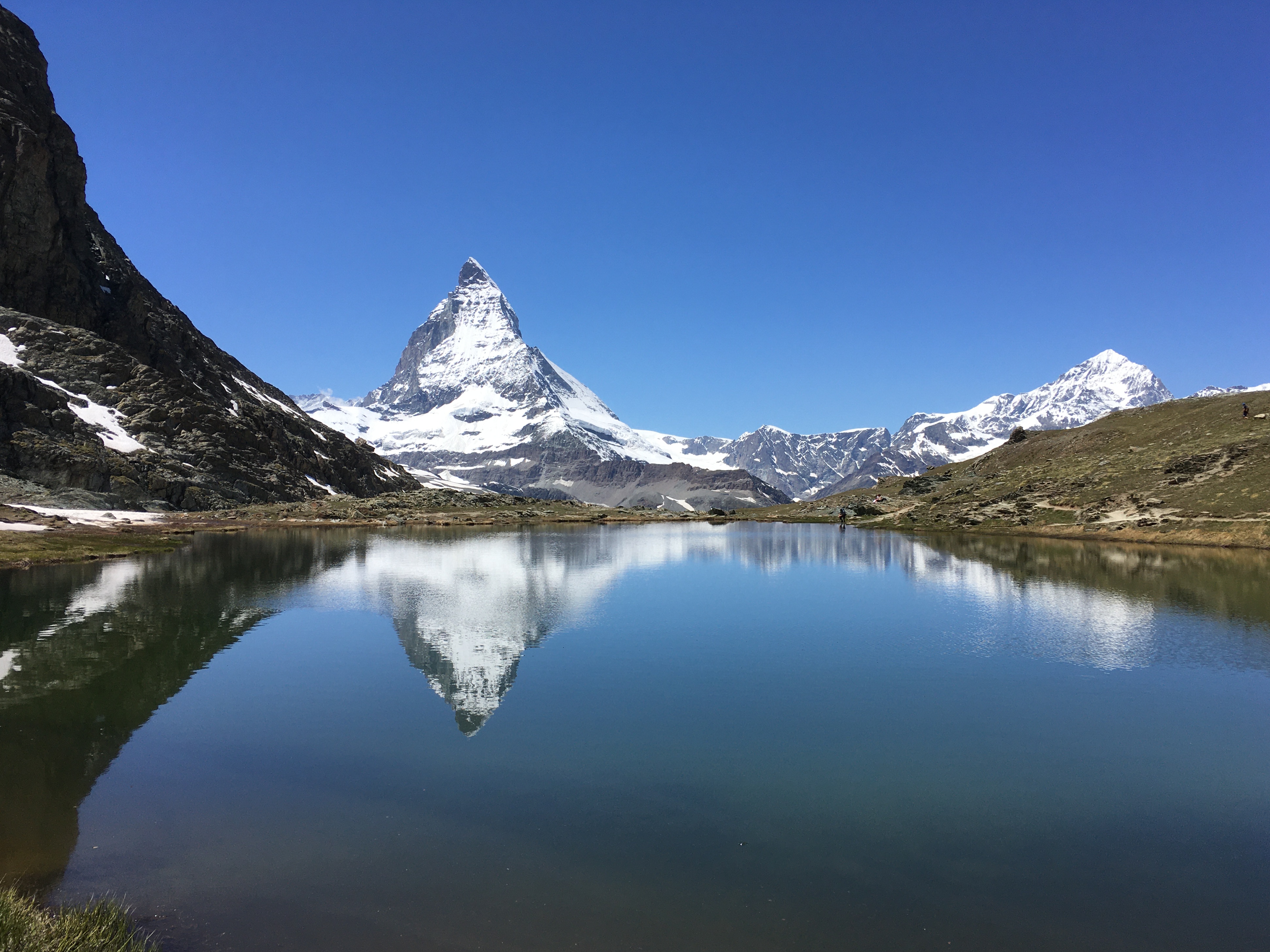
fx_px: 1101
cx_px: 647
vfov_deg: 46.8
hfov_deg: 60.0
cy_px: 481
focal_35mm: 30
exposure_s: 1/2331
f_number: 2.2
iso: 25
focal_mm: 4.15
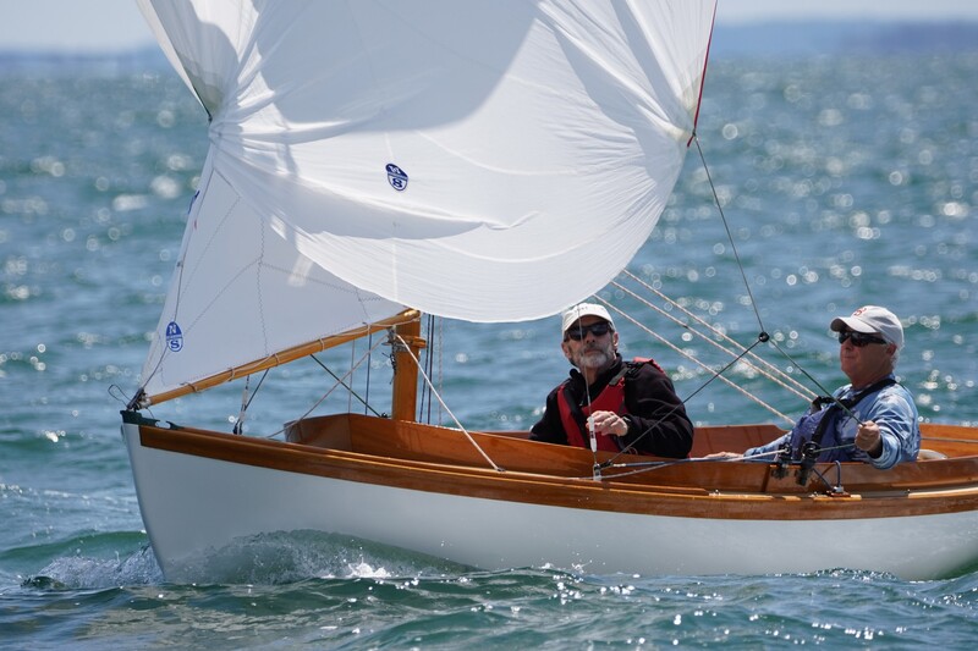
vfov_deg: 2.4
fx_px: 15807
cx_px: 489
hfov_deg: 3.5
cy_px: 326
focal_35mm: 582
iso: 250
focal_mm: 388
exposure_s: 1/1250
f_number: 6.3
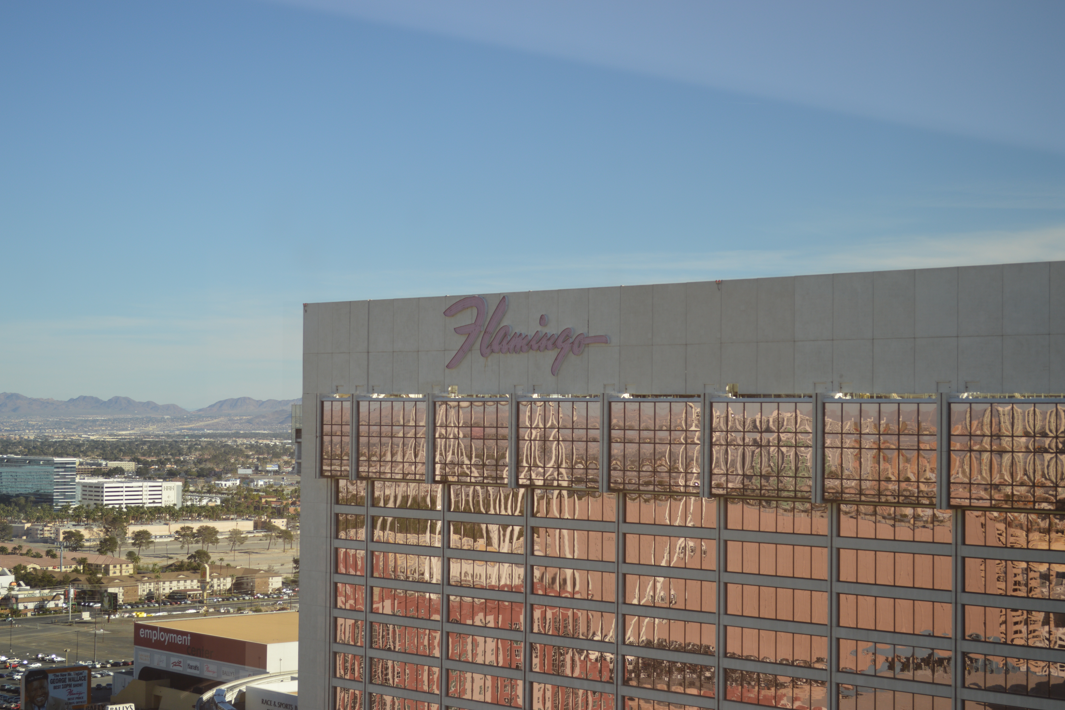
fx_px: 1804
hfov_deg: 32.9
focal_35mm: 61
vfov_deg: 22.3
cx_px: 530
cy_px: 352
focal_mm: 40
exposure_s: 1/125
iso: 100
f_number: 5.6
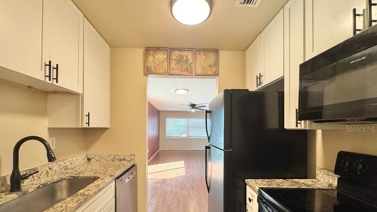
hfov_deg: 99.4
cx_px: 185
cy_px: 129
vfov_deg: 66.4
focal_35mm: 16
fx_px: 160
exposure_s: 1/120
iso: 200
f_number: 2.2
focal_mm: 2.22
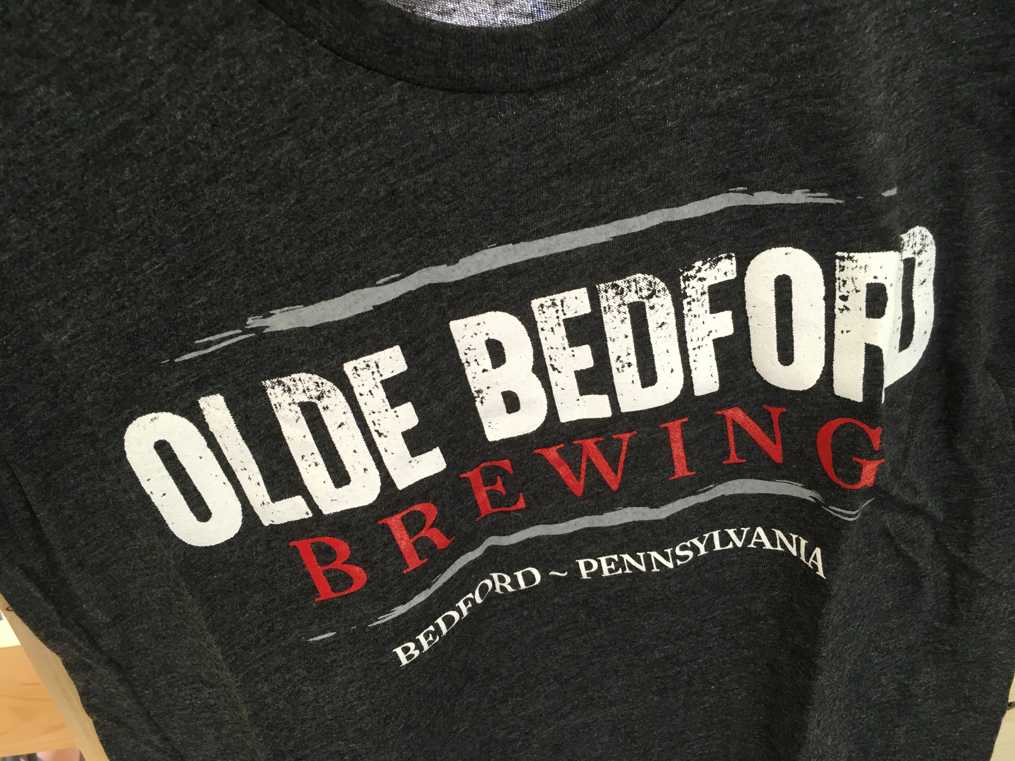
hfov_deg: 61.7
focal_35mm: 29
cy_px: 380
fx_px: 850
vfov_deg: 48.2
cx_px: 508
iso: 40
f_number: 2.2
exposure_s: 1/30
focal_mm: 4.15
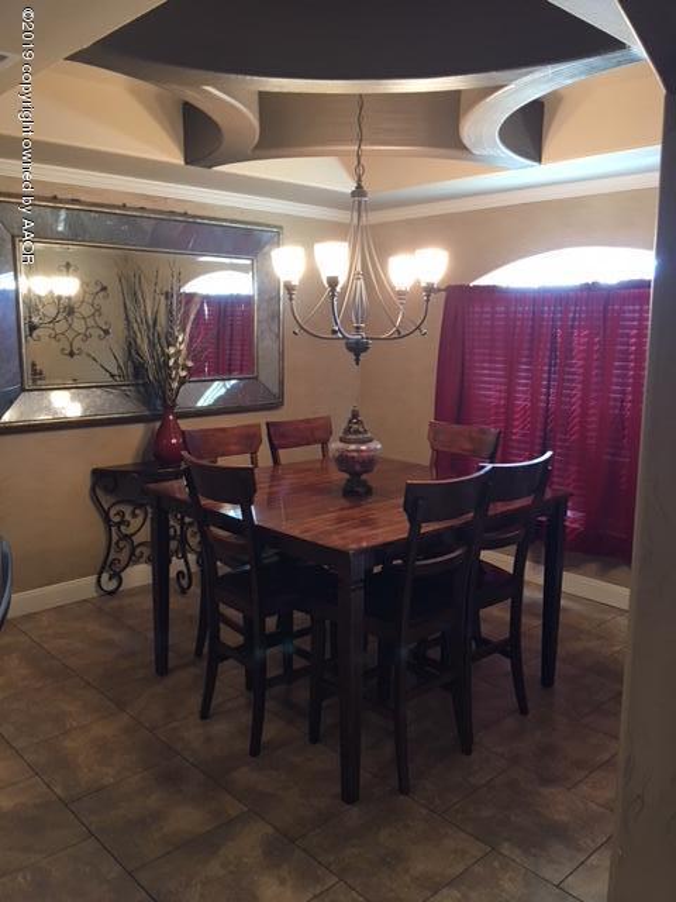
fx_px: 755
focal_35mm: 29
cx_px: 338
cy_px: 451
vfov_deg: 61.7
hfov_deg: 48.2
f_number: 2.2
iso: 80
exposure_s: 1/15
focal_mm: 4.15
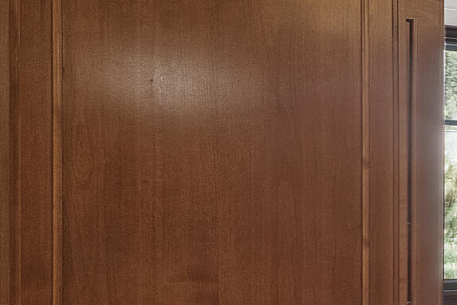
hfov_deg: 14.6
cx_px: 1101
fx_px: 1130
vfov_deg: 15.3
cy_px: 218
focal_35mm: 89
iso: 1600
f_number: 7.1
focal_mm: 17
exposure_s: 1/2.5
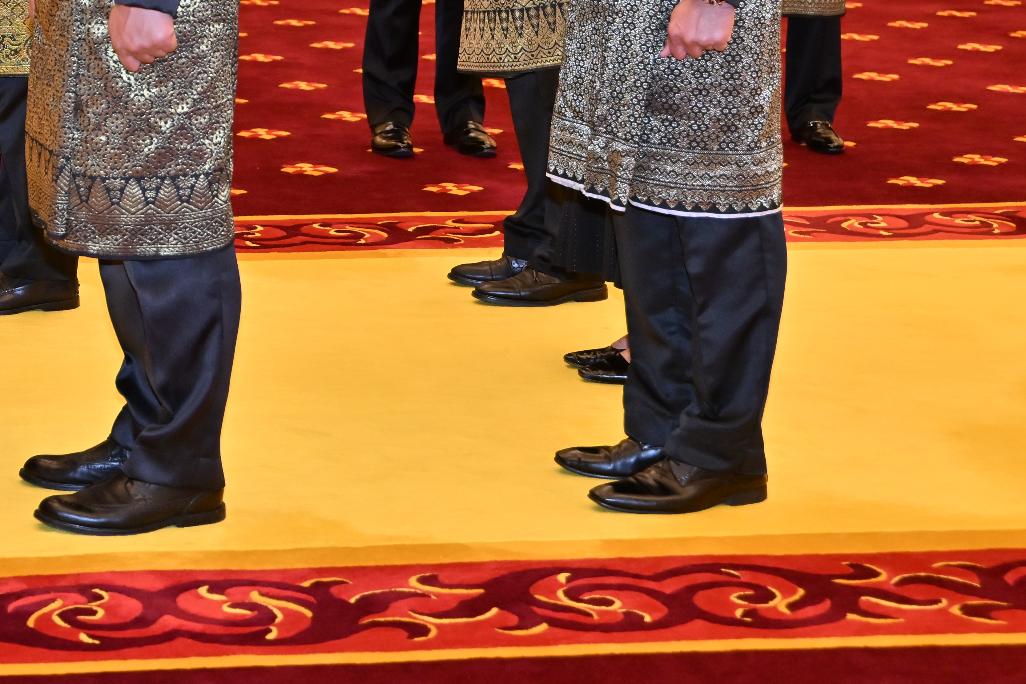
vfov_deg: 12.4
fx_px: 3106
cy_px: -55
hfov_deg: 18.1
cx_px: -78
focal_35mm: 109
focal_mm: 44
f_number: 4
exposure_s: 1/200
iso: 1000
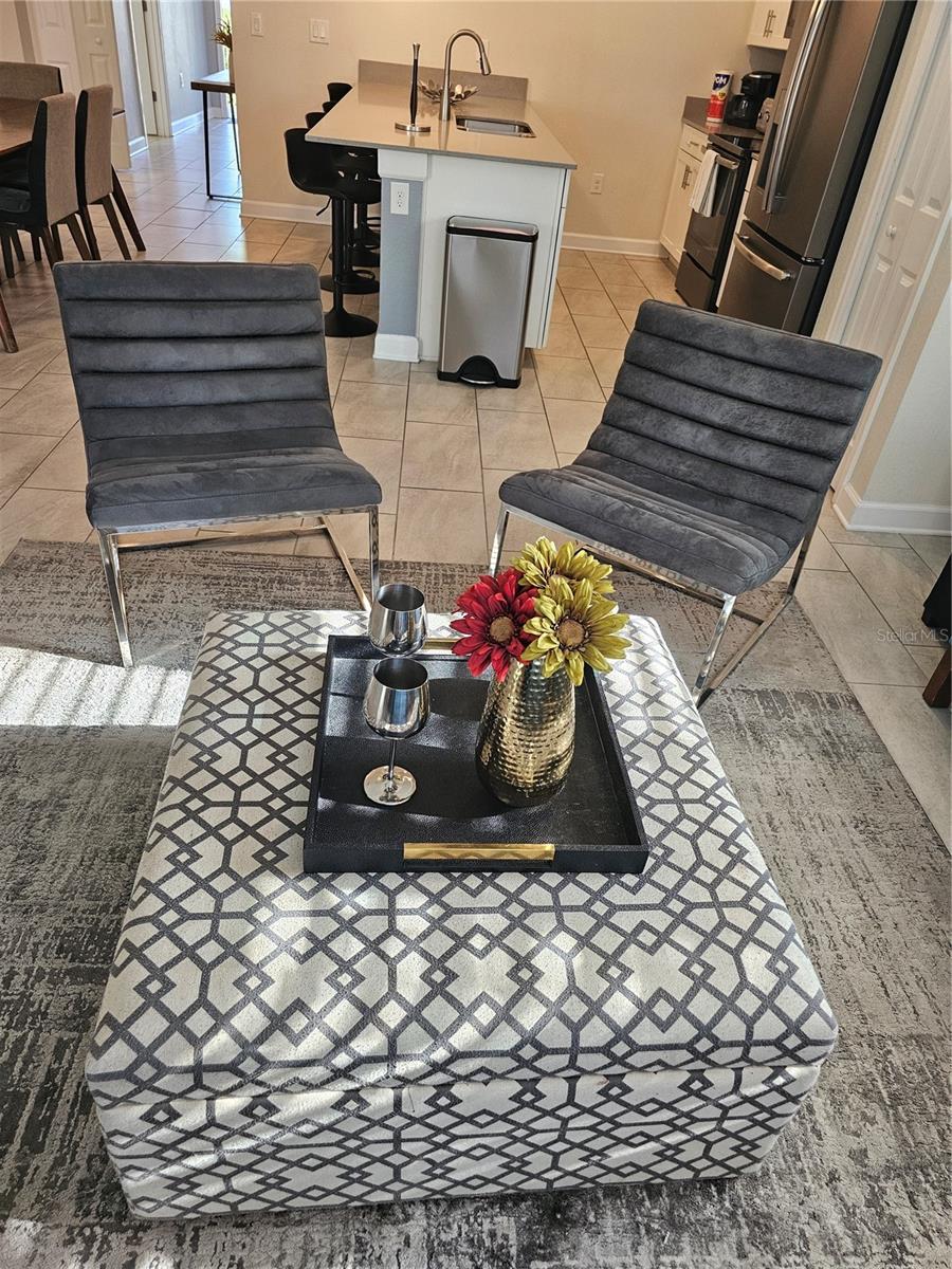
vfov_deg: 73.9
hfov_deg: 58.9
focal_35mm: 23
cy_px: 634
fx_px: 843
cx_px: 476
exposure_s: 1/120
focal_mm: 6.3
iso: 250
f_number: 1.7
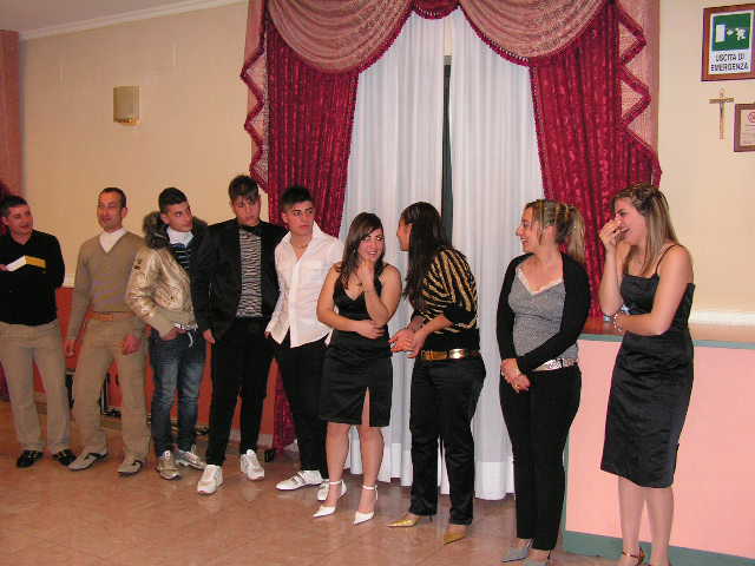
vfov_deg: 37.7
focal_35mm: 38
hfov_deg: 49.0
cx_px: 378
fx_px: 829
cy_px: 283
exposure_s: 1/40
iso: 200
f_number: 3.2
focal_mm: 6.4
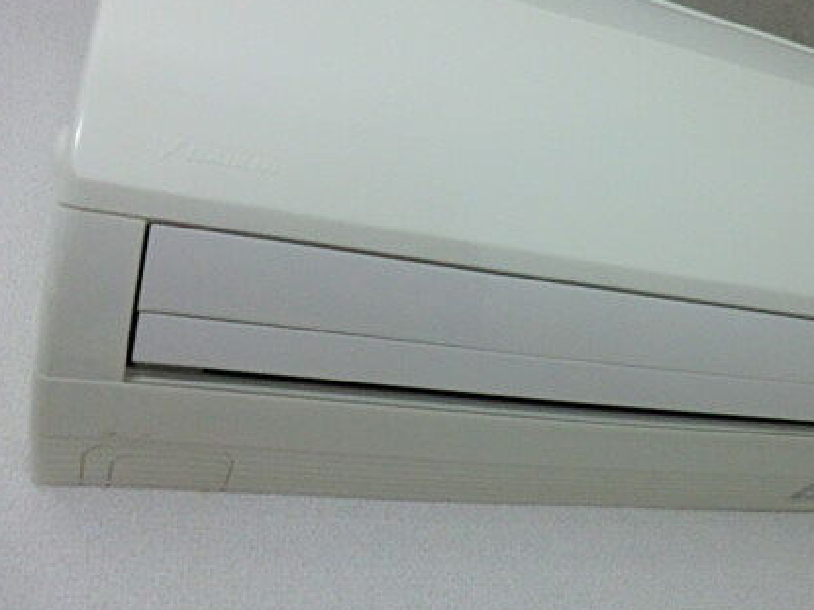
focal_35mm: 37
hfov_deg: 48.4
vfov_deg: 38.6
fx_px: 870
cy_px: 259
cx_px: 602
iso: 500
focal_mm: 4.3
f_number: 3.2
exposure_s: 1/60
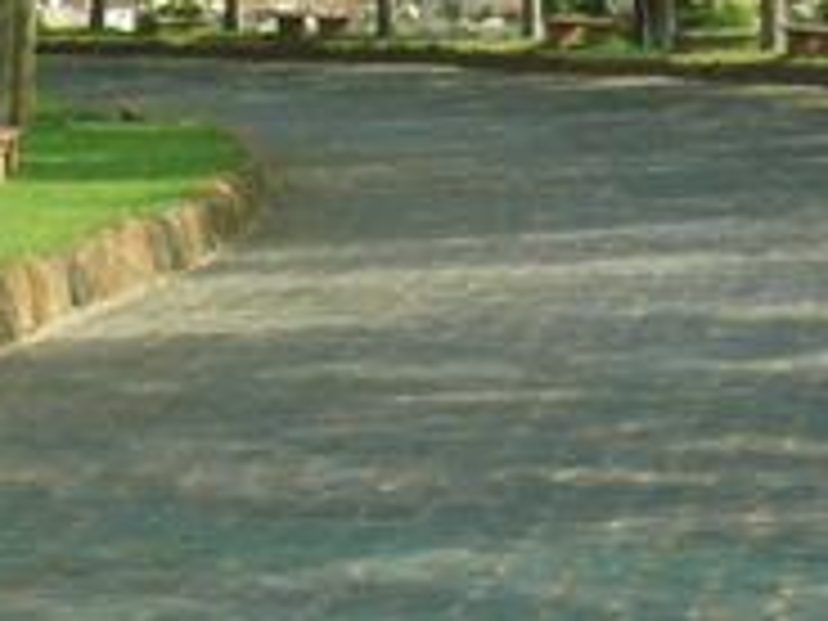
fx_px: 7056
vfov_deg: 5.0
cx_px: 646
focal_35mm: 295
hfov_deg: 6.7
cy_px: -162
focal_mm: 14.2
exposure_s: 1/200
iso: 100
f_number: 5
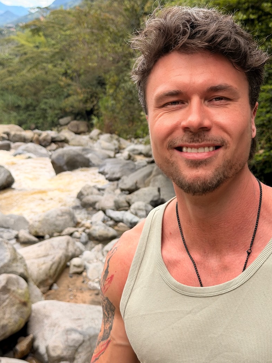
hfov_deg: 27.0
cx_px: 151
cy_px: 200
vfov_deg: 35.5
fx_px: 566
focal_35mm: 54
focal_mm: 6.76
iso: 64
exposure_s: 1/1085
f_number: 1.78
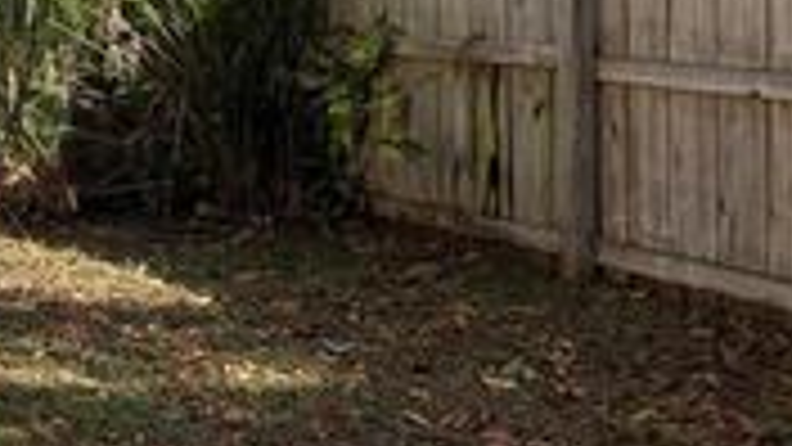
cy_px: -43
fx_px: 1848
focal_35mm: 88
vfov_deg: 13.5
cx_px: -459
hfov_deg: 20.1
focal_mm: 6.76
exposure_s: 1/1855
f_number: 1.78
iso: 100
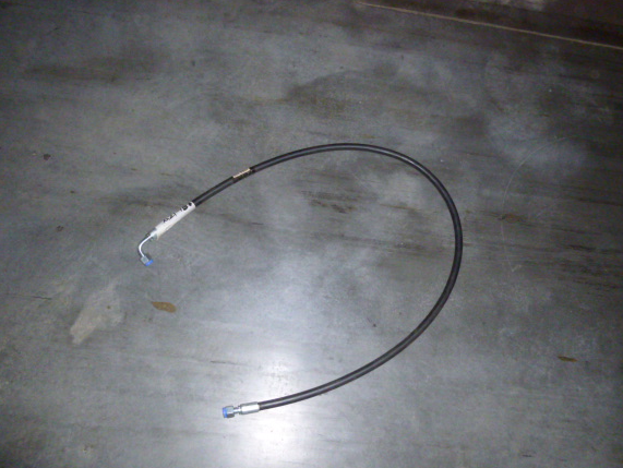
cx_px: 310
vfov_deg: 49.8
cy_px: 249
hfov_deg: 63.4
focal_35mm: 28
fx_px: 504
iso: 400
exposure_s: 1/250
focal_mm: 4.5
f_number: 3.1
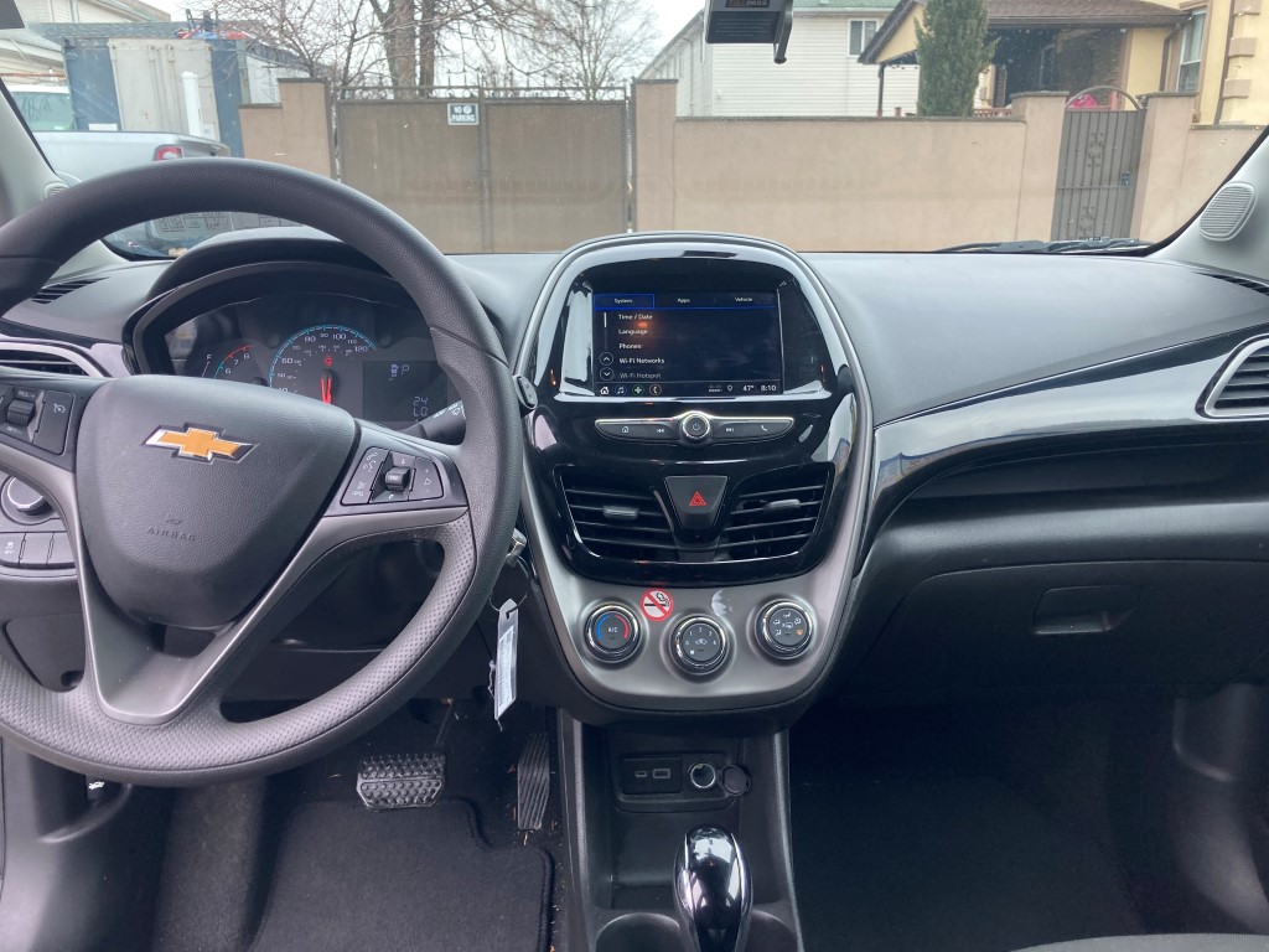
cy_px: 476
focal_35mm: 28
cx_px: 634
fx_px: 1026
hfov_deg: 63.4
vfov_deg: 49.7
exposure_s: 1/121
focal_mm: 3.99
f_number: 1.8
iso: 32
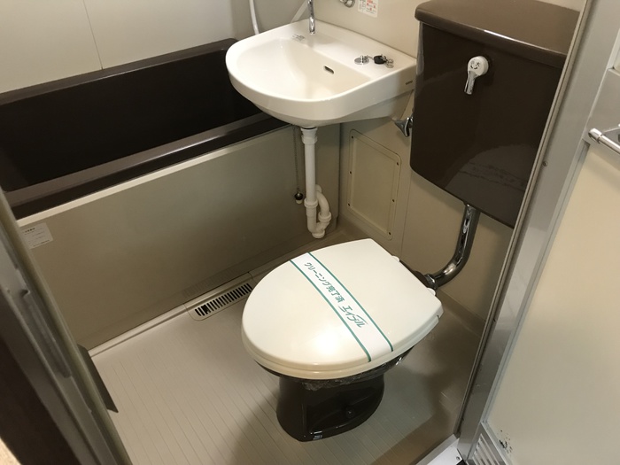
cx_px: 310
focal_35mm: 28
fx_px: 502
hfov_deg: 63.4
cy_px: 232
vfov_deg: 49.7
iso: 50
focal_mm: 3.99
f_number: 1.8
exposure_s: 1/15
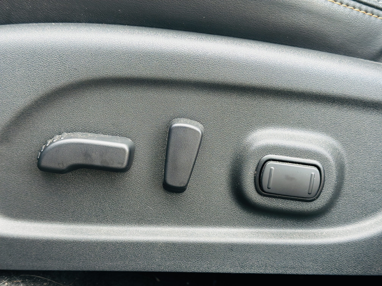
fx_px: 530
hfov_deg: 39.7
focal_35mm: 48
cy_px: 143
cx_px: 191
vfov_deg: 30.3
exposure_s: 1/90
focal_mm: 6.86
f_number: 1.78
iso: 125
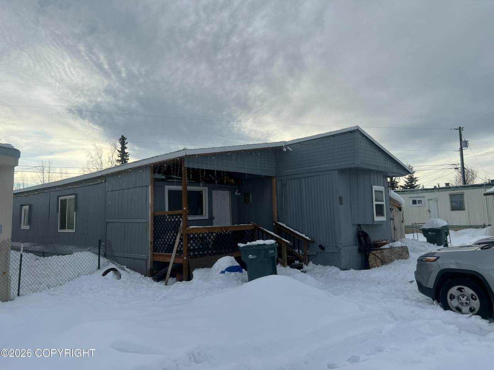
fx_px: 371
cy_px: 185
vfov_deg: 53.1
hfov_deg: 67.3
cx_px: 247
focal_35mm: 26
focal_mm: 5.7
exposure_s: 1/2841
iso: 50
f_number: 1.5
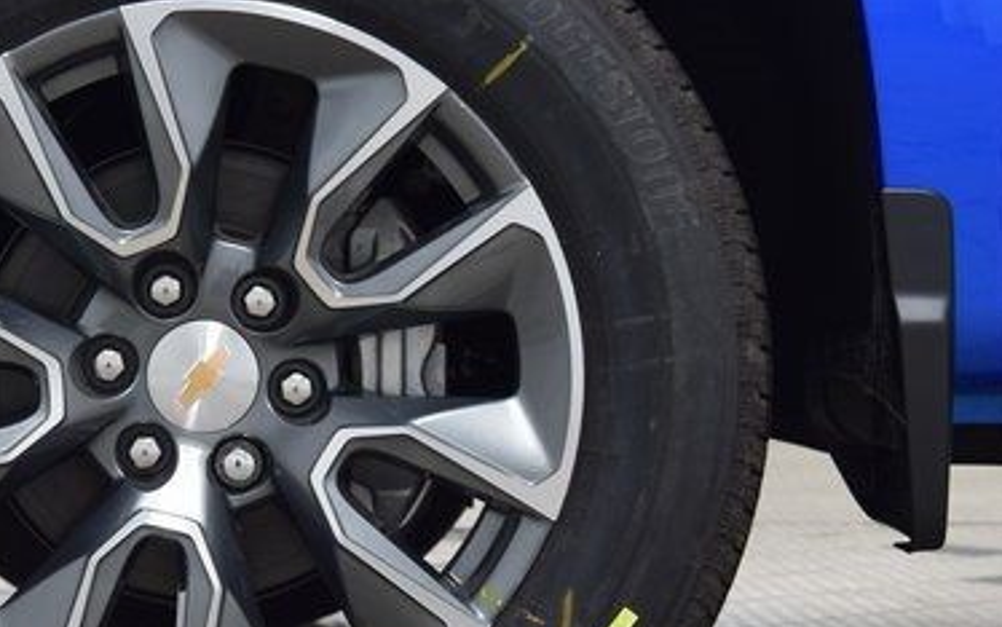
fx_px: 3220
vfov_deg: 11.1
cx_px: 204
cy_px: 374
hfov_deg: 17.5
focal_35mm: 118
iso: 640
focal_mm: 45
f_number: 6.3
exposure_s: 1/15
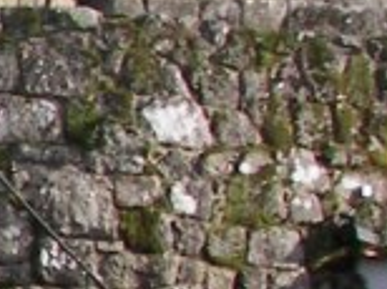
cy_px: 294
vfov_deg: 6.2
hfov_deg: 7.2
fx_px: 2679
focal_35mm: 240
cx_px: -822
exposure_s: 1/500
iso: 50
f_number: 2.8
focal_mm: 6
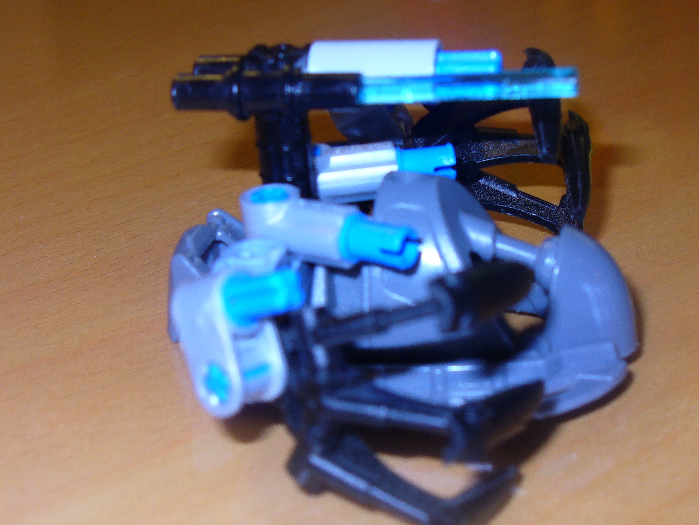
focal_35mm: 78
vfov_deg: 18.9
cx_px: 350
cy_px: 262
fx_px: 1575
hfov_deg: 25.0
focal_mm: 12.8
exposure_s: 1/30
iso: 100
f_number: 3.3
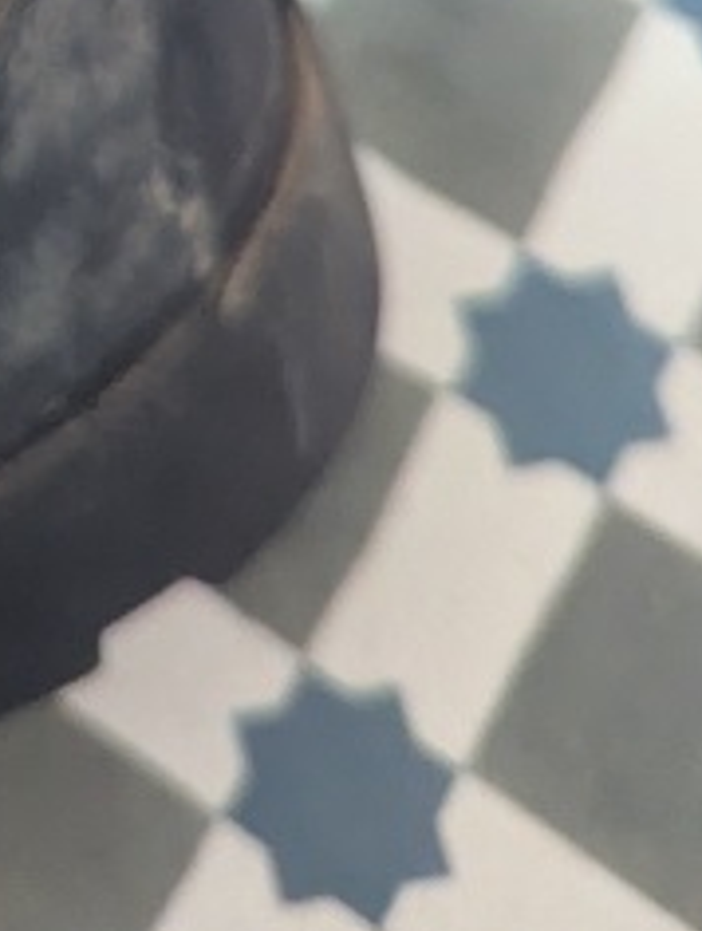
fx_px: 2236
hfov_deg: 15.7
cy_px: -619
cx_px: -483
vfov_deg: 19.2
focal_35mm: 83
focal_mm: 6.81
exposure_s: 1/92.1
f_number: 1.85
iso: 1377
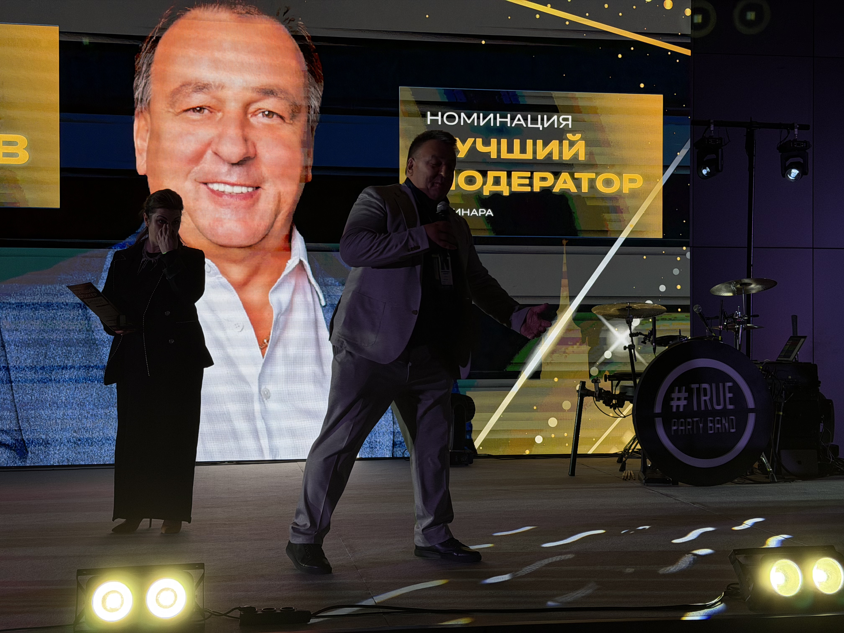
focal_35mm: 48
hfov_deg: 39.7
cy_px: 316
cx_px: 422
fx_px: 1170
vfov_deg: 30.3
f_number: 1.78
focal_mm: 6.76
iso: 64
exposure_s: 1/242
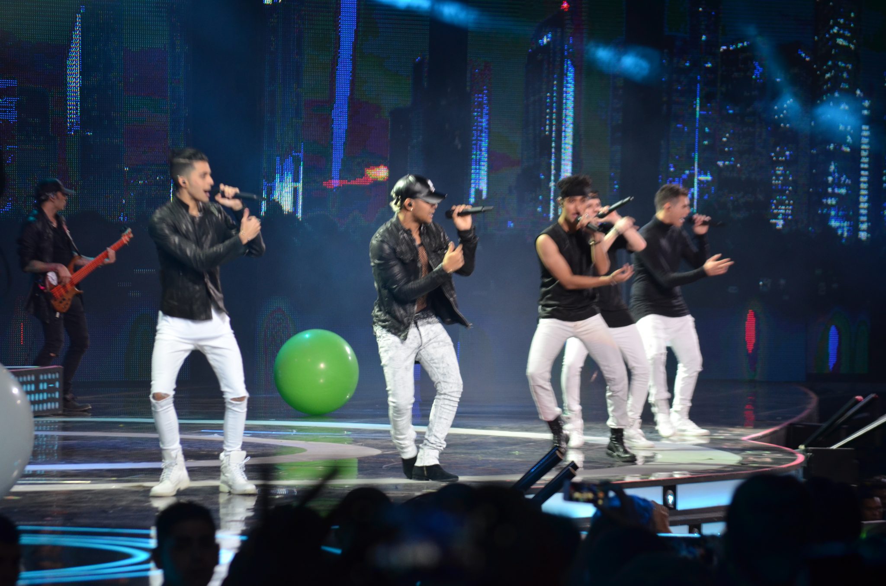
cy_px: 293
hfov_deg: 11.3
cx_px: 443
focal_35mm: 183
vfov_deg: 7.5
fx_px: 4494
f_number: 4.8
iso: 800
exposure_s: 1/125
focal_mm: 122
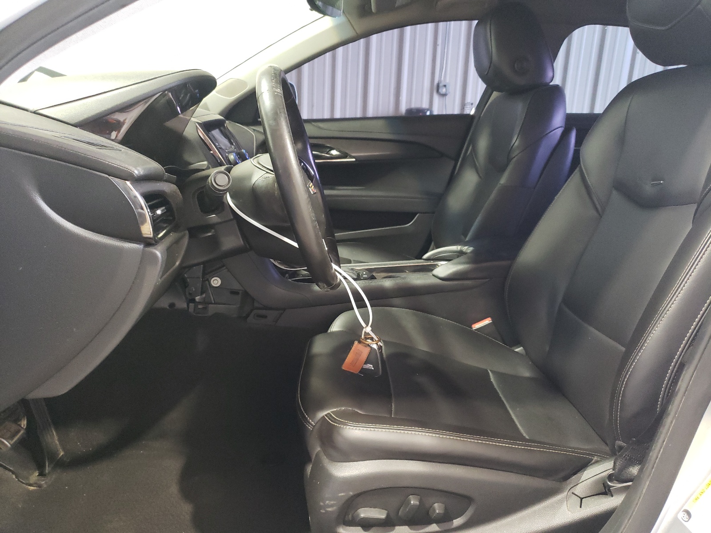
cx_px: 356
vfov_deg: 53.1
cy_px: 266
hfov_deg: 67.3
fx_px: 534
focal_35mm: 26
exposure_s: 1/30
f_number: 1.5
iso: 358
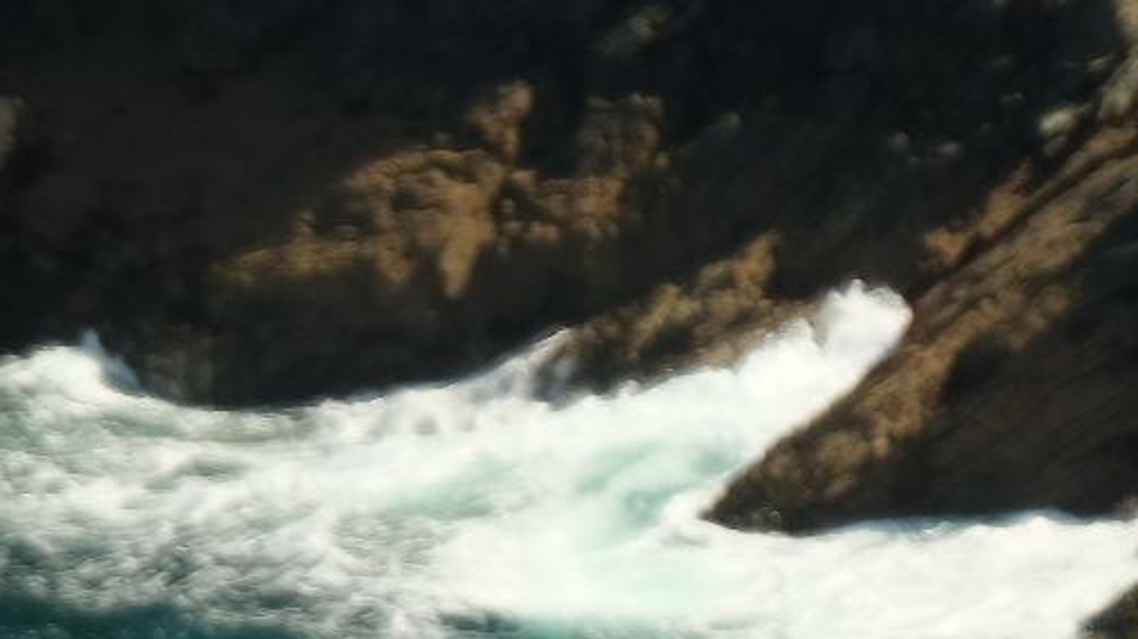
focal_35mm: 742
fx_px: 22384
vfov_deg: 1.6
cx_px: 1621
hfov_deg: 2.9
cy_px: 465
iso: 320
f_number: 5.6
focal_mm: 135
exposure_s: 1/550
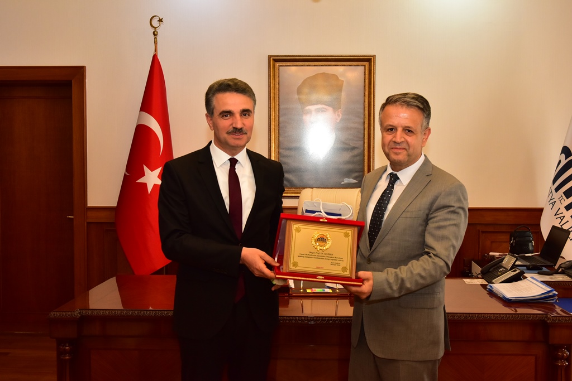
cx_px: 286
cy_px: 190
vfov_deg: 33.4
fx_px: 636
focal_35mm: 40
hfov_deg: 48.5
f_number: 9
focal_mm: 40
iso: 3200
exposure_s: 1/60
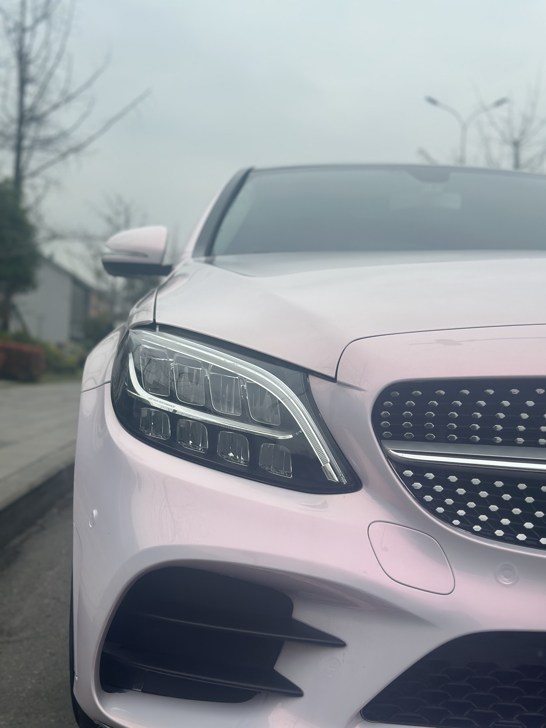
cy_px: 364
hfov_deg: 30.3
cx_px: 273
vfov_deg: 39.7
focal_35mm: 48
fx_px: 1009
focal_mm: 6.86
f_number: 1.78
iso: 100
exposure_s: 1/4566
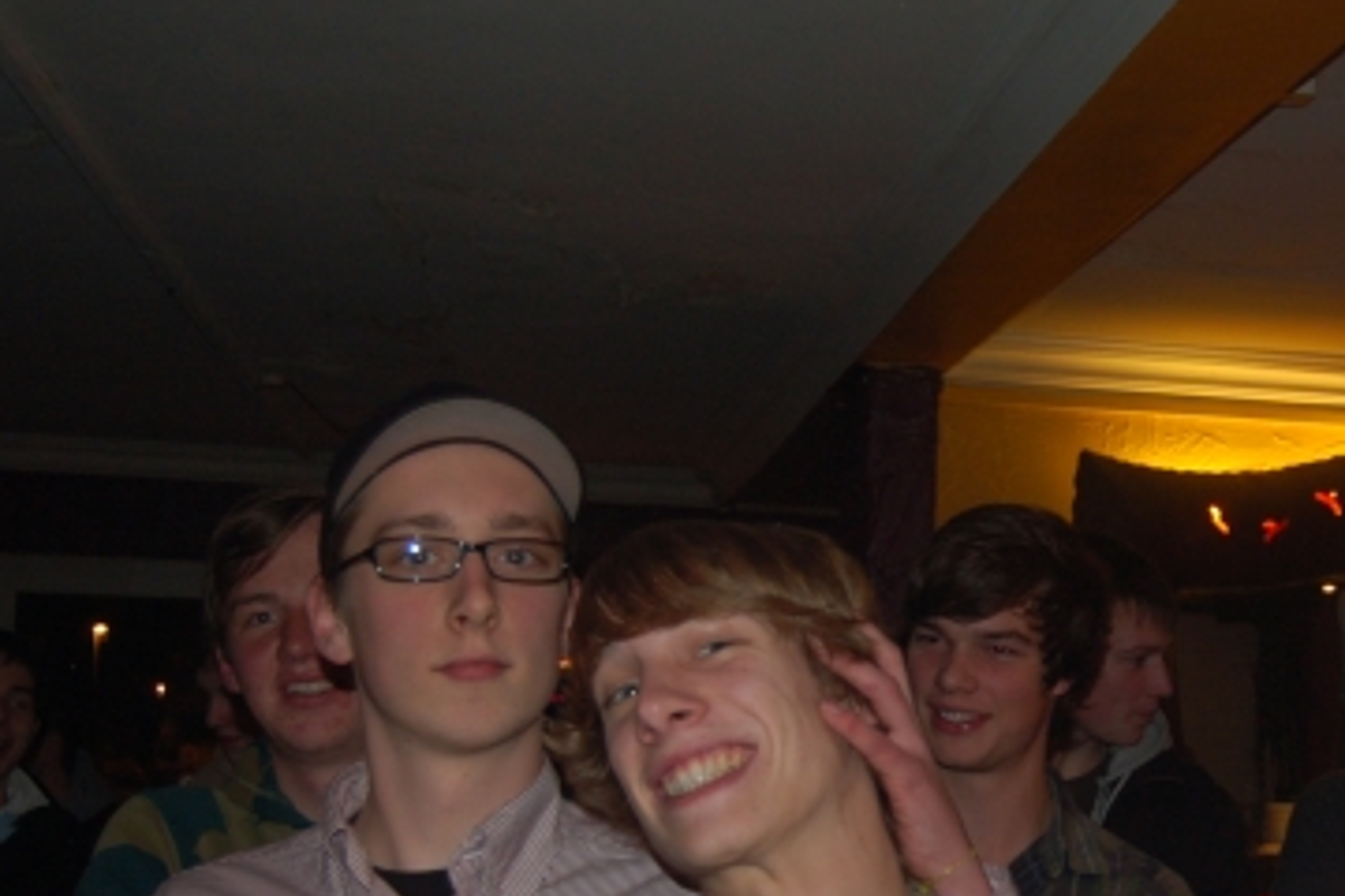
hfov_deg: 35.9
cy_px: 657
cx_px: 878
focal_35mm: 55
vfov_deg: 24.4
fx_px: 2055
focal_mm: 22
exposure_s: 1/60
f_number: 3.8
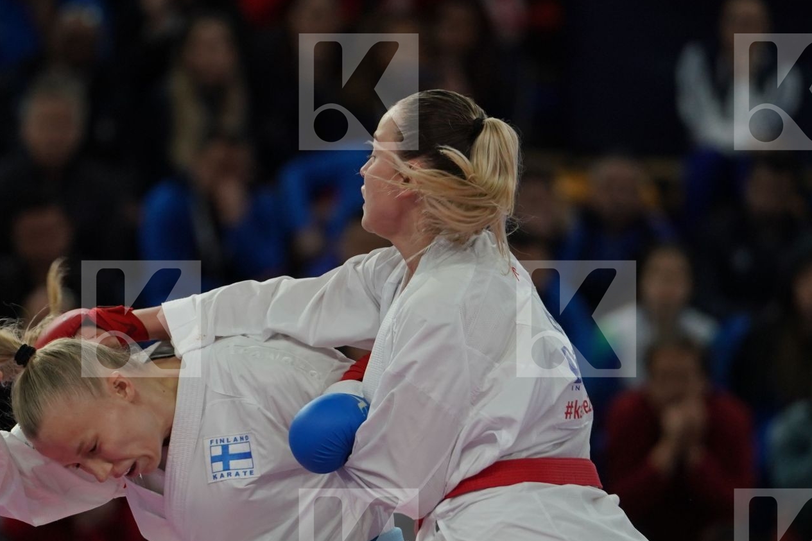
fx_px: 9629
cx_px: 359
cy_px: 319
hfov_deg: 4.8
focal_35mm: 427
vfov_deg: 3.2
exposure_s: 1/1000
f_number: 2.8
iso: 1000
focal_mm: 200
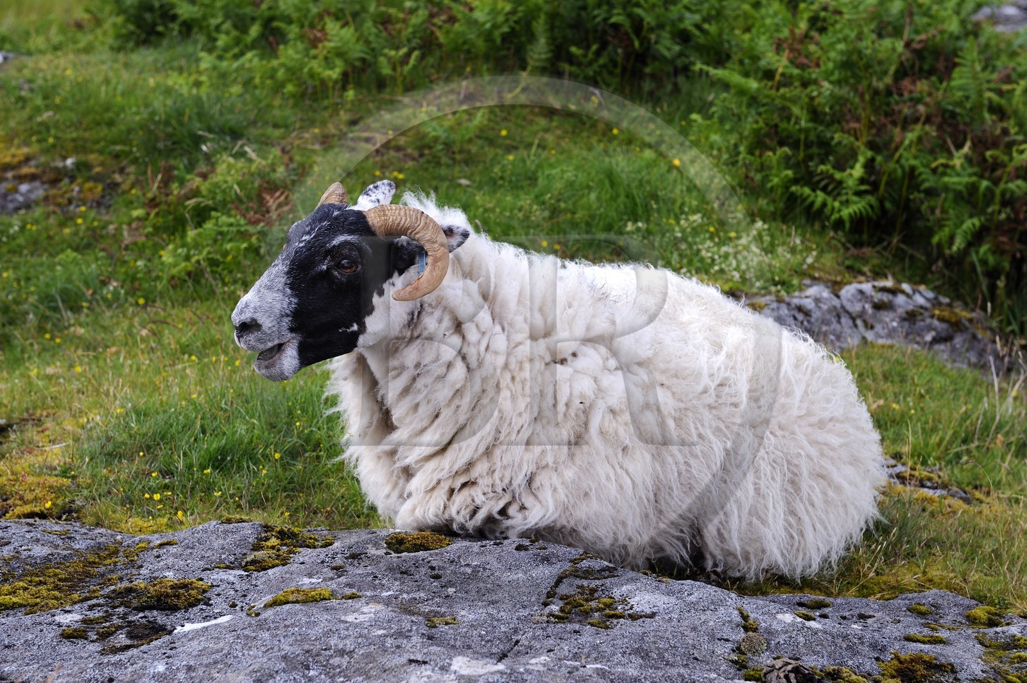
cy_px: 342
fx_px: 1995
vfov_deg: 19.4
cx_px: 514
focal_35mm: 70
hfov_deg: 28.9
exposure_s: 1/640
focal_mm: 70
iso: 400
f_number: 7.1
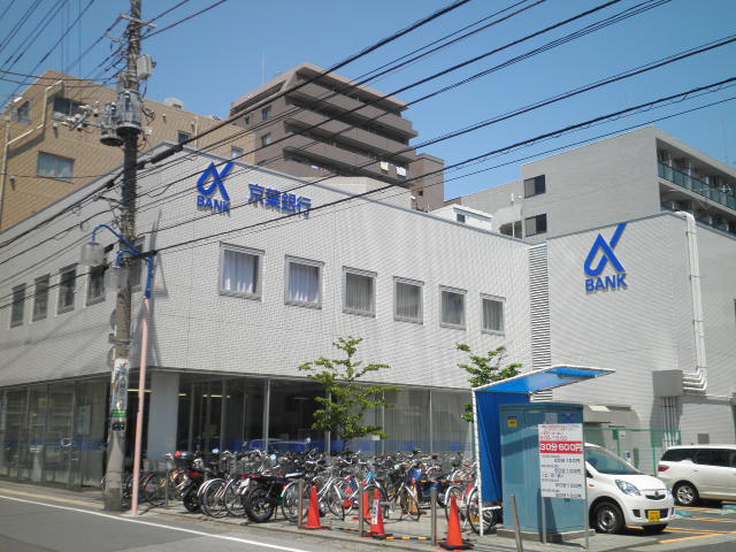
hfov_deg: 51.4
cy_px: 276
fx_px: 765
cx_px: 368
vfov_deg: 39.7
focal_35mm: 36
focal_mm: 6.4
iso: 64
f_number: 8.8
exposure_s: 1/100
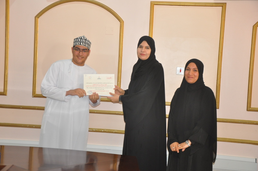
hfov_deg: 33.4
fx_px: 429
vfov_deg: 22.6
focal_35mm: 60
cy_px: 86
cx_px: 129
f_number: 4.5
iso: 800
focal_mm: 40
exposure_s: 1/60
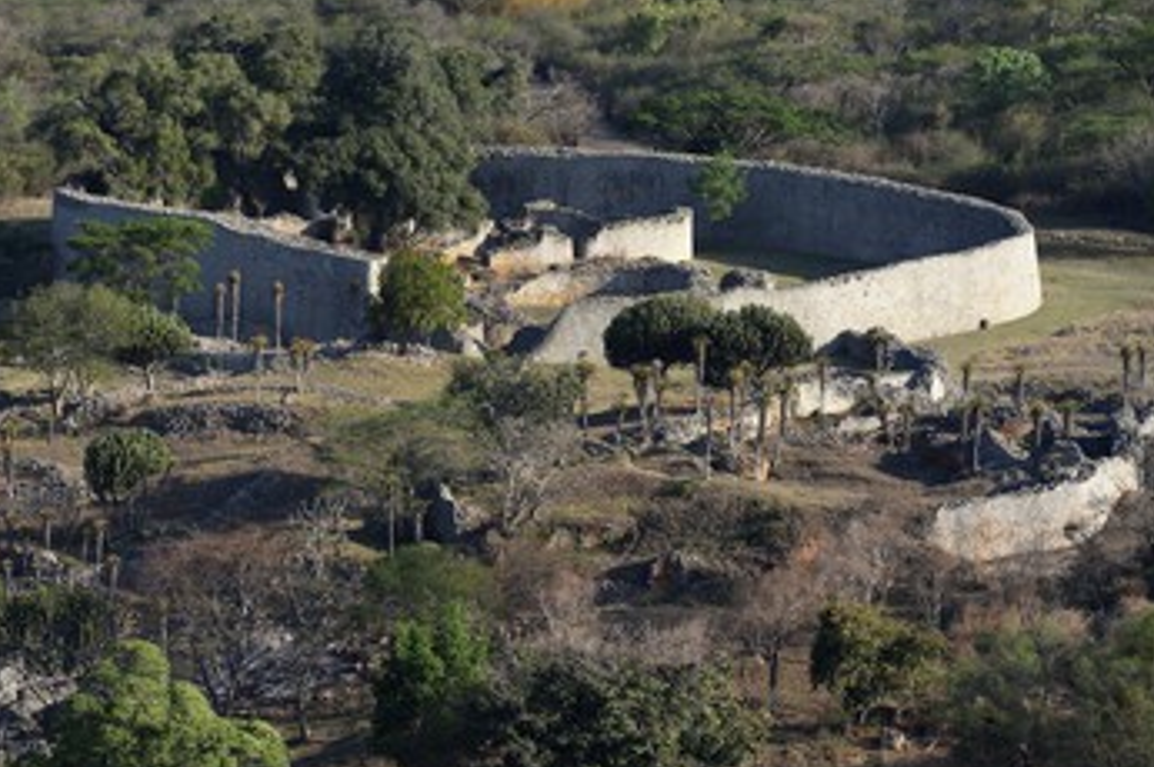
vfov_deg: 5.6
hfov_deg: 8.5
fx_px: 7782
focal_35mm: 243
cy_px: 323
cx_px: 474
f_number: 9
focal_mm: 200
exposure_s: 1/250
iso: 200
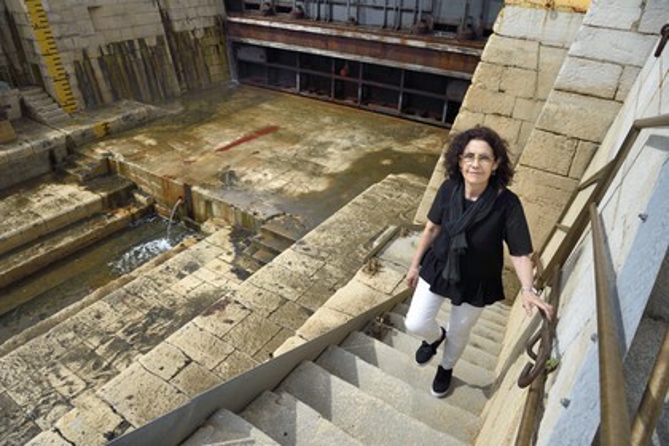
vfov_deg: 53.1
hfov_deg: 73.7
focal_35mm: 24
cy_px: 223
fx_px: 446
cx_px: 334
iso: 200
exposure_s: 1/320
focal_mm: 24
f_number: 9
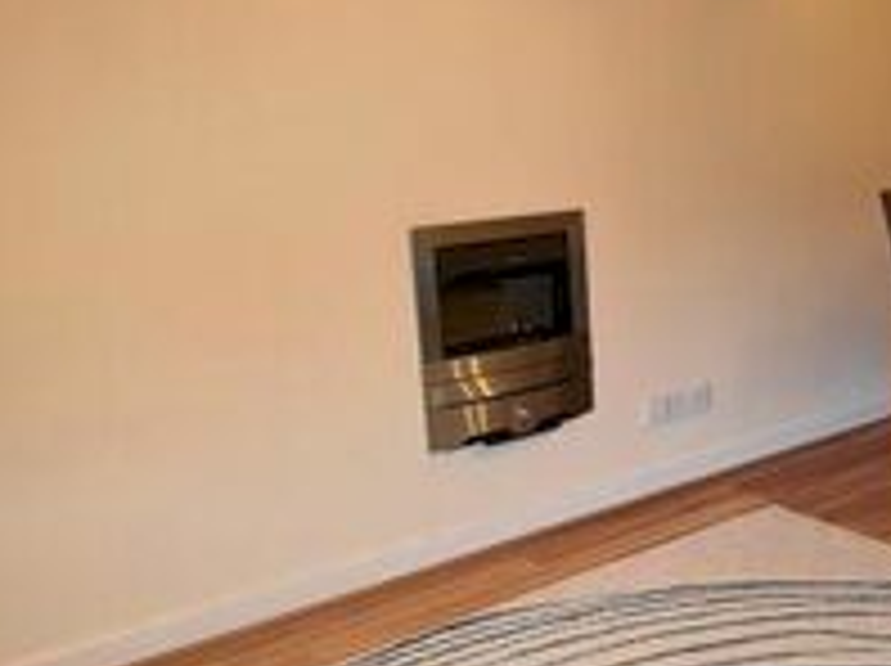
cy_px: 335
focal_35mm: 46
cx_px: 986
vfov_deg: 31.5
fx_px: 1183
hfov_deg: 35.2
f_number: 2.2
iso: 160
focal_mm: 2.2
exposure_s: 1/50
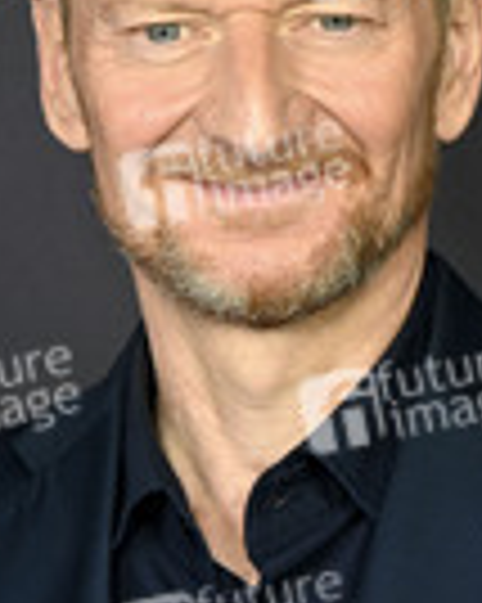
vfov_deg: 5.6
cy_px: 288
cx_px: 295
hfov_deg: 4.5
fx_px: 6195
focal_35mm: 347
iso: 500
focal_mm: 110
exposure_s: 1/160
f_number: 6.3
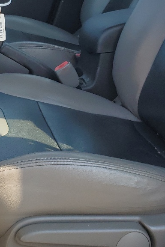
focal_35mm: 75
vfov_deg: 26.4
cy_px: 41
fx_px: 515
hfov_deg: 18.1
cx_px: 50
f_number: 1.5
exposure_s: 1/833
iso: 50
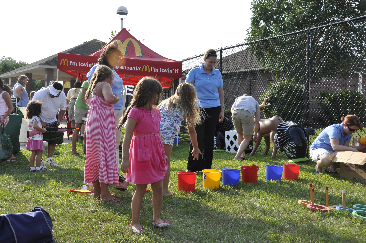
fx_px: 426
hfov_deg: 46.4
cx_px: 183
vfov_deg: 31.8
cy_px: 122
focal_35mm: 42
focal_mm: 28
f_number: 10
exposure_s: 1/160
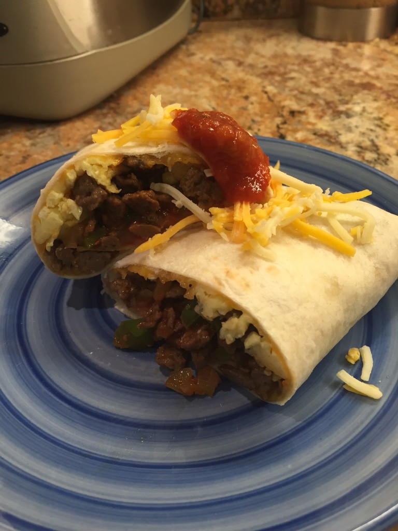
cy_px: 266
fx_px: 445
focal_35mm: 29
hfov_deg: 48.2
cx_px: 199
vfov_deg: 61.7
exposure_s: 1/30
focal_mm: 4.15
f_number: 2.2
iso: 64
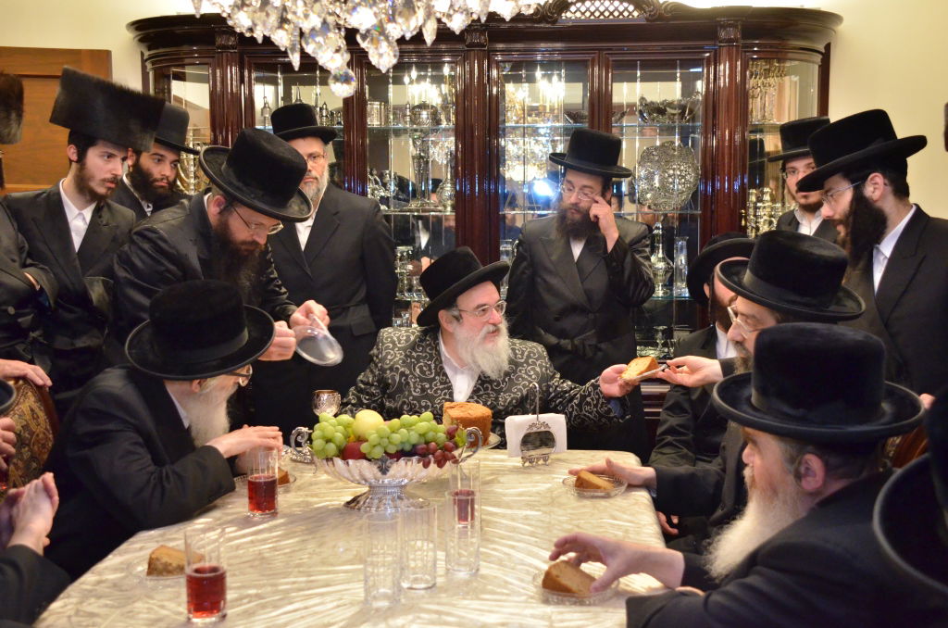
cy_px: 314
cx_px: 474
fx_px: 1182
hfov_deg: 43.7
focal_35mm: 45
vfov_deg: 29.7
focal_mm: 30
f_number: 4.2
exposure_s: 1/125
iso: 2500
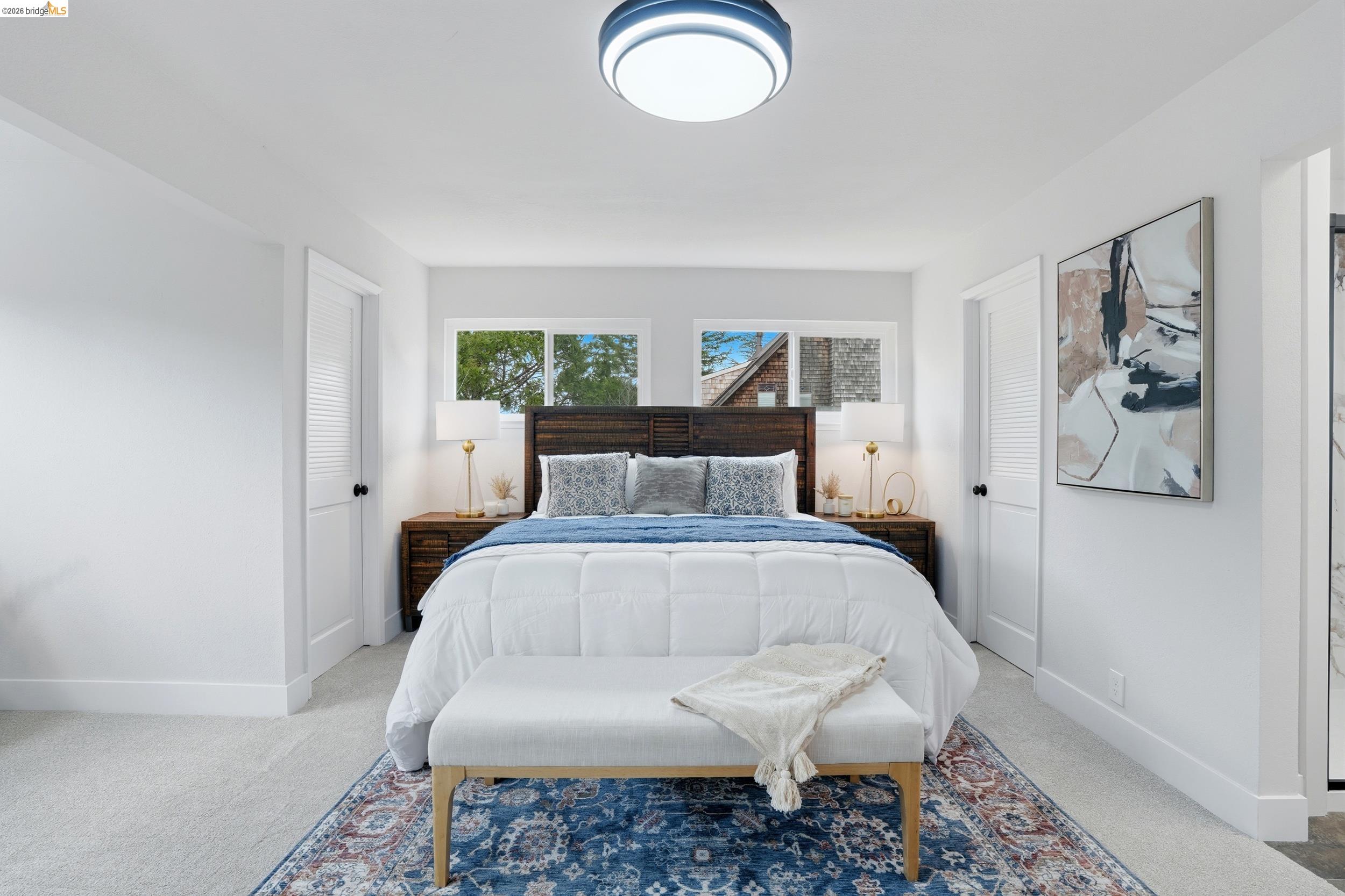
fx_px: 598
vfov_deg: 73.8
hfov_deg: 96.7
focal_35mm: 16
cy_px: 448
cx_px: 672
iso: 250
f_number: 9
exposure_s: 1/200
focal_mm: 16
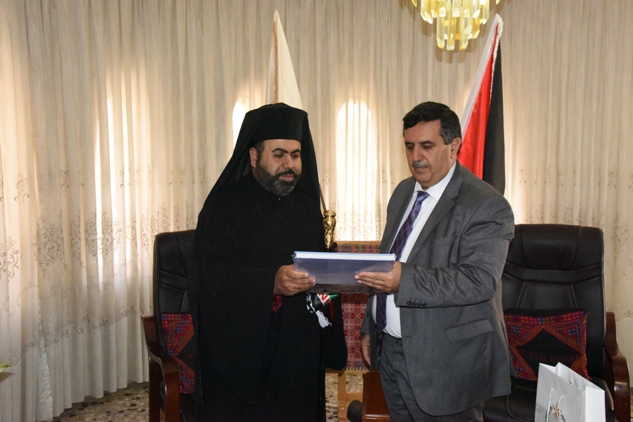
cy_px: 211
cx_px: 316
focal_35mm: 35
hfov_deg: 54.4
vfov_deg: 37.9
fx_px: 615
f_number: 13
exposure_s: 1/250
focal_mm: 35
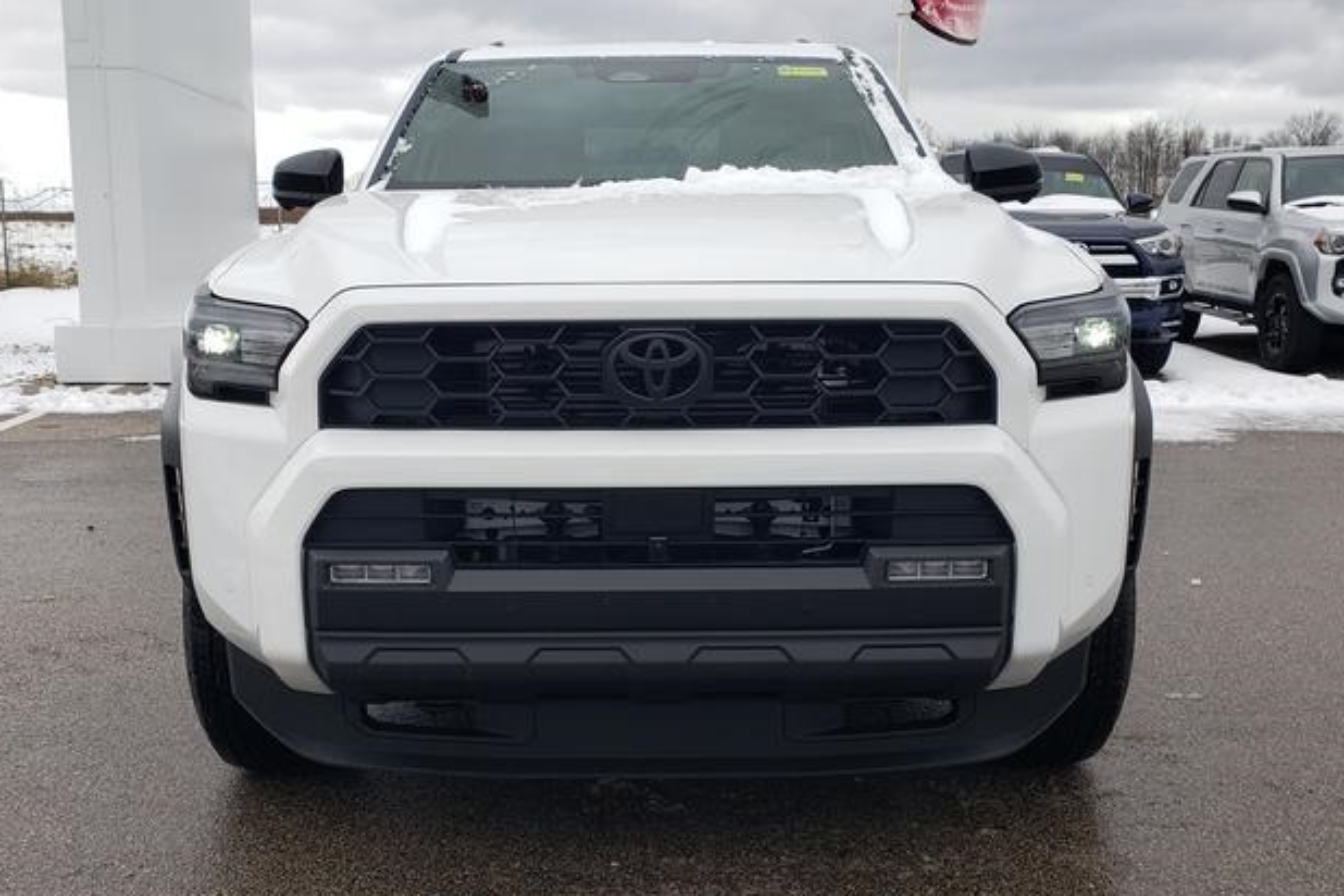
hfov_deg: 65.5
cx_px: 663
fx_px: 1045
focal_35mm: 28
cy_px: 468
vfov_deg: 46.4
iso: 50
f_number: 2.4
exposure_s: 1/432
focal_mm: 4.3
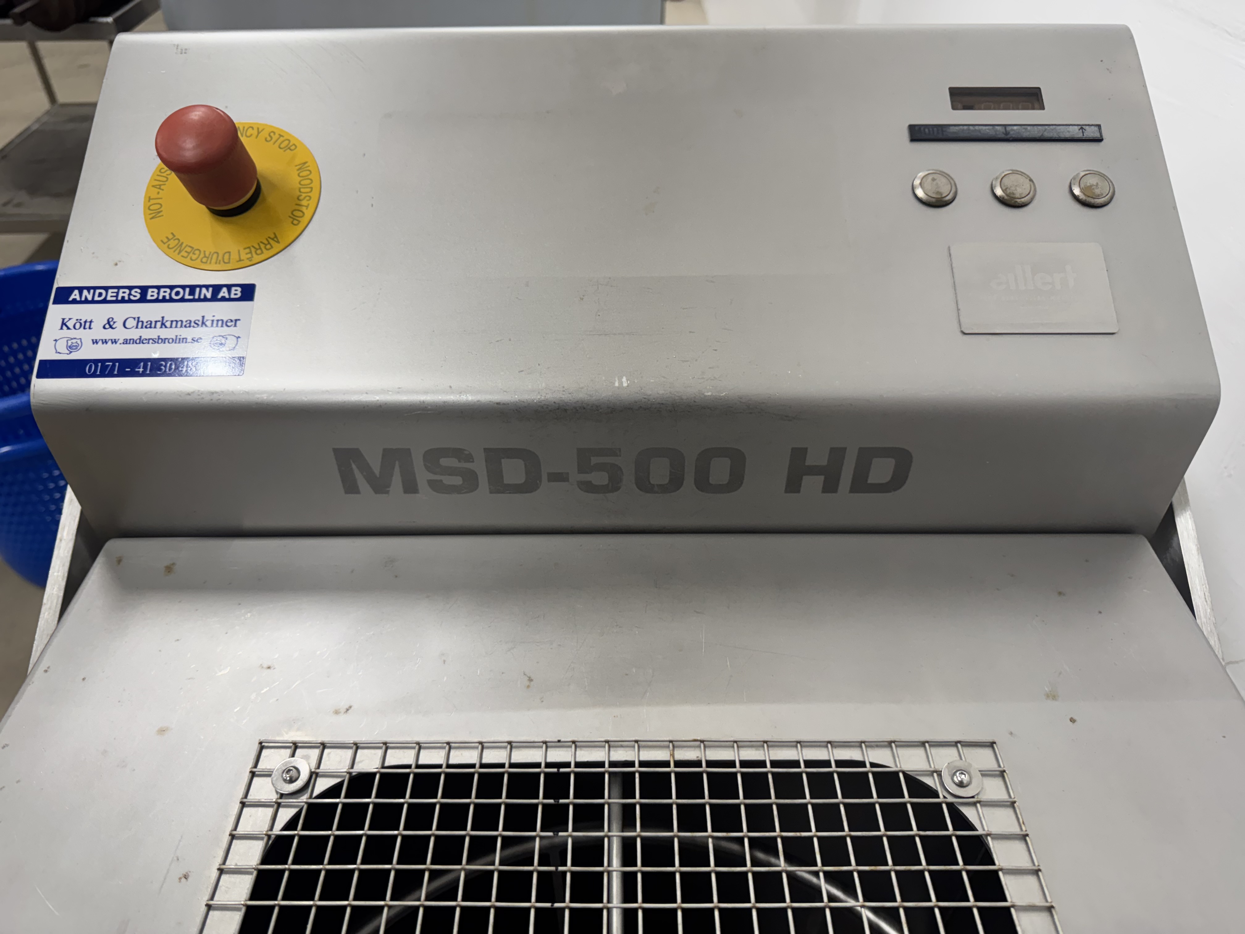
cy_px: 467
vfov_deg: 56.8
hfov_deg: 71.6
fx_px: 863
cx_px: 622
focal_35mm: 24
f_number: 1.78
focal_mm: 6.76
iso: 200
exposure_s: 1/100
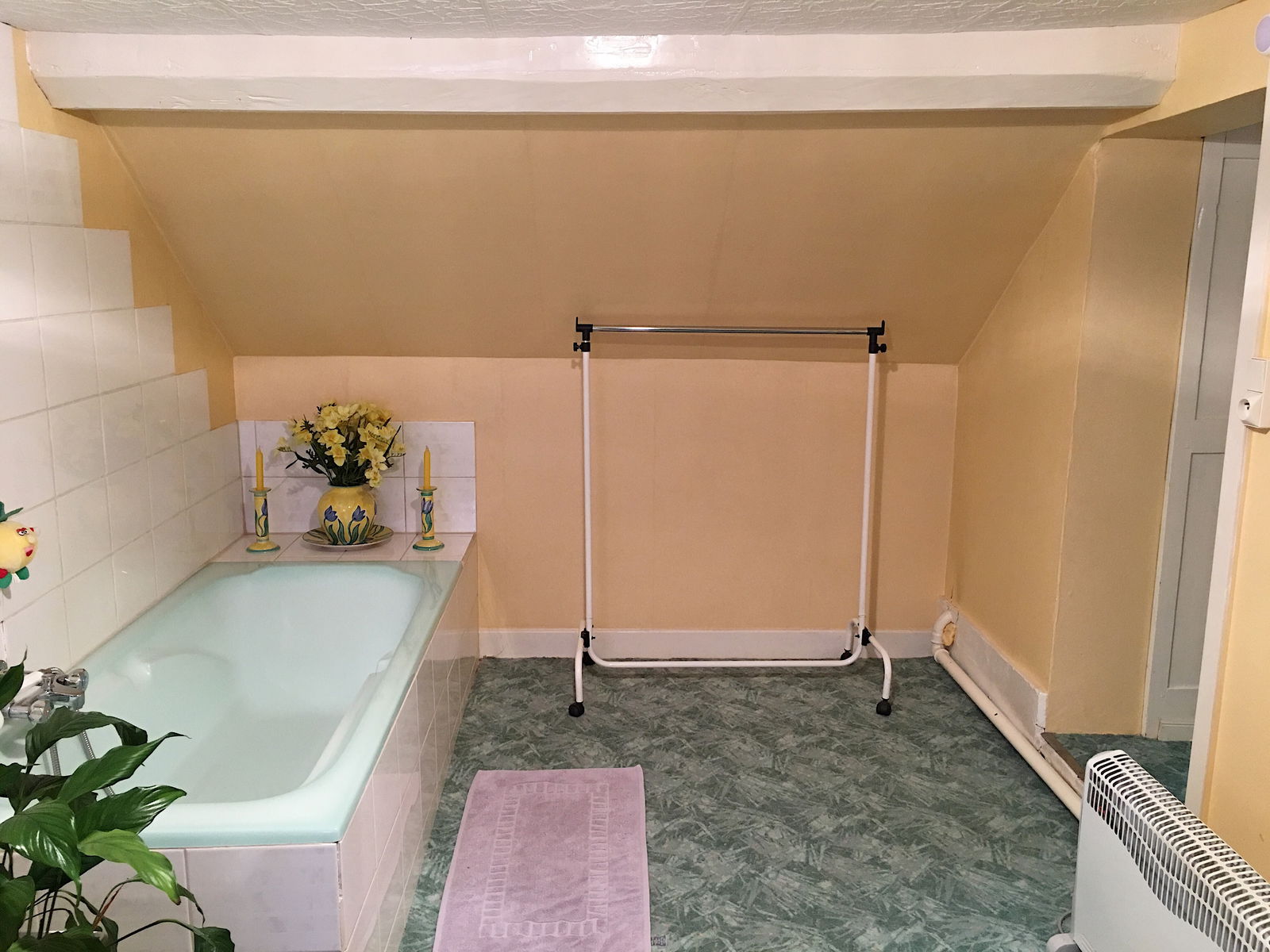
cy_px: 476
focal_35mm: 29
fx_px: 1064
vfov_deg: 48.2
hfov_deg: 61.7
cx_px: 635
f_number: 2.2
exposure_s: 1/17
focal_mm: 4.15
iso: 100
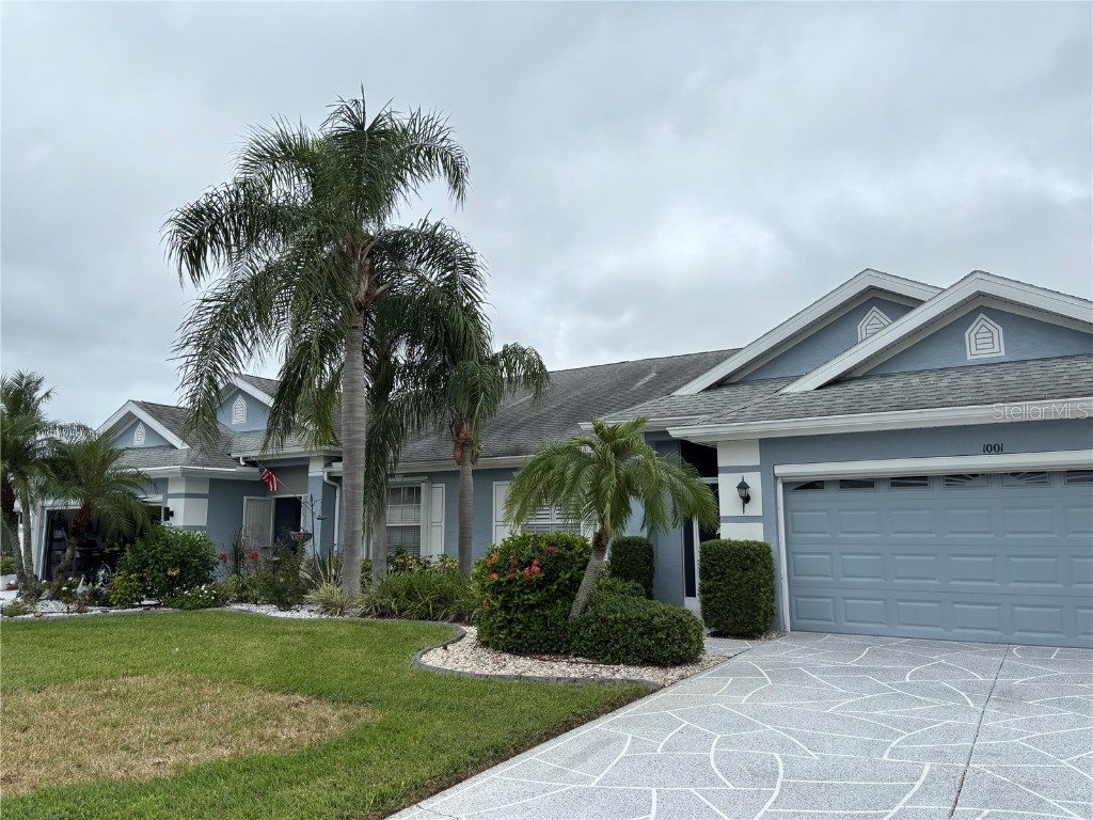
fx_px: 821
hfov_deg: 67.3
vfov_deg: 53.1
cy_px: 410
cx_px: 546
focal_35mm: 26
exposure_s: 1/2342
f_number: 1.6
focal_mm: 5.96
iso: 50
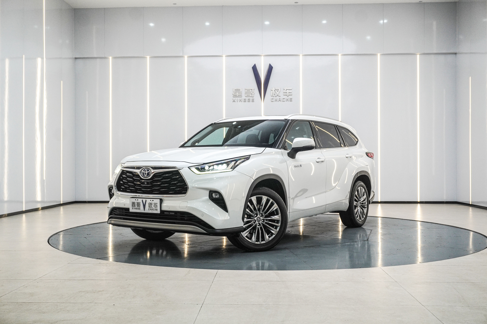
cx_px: 244
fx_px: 528
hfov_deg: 49.6
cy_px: 162
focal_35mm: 39
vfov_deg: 34.2
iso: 640
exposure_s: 1/80
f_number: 6.3
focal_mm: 26
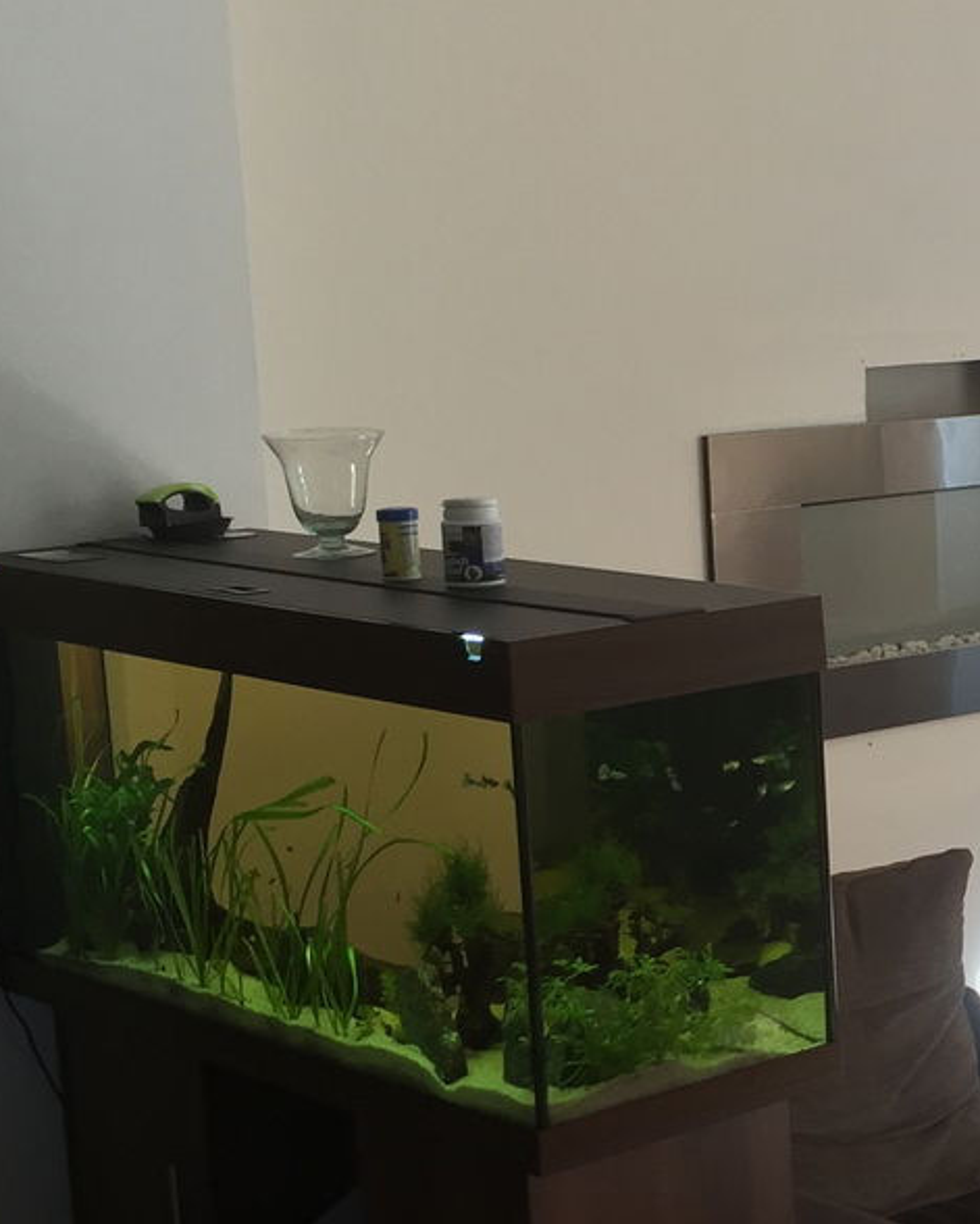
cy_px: 760
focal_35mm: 77
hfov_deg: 18.7
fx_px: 2789
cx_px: 1217
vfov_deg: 24.7
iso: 50
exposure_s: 1/100
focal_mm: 4.15
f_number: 2.2
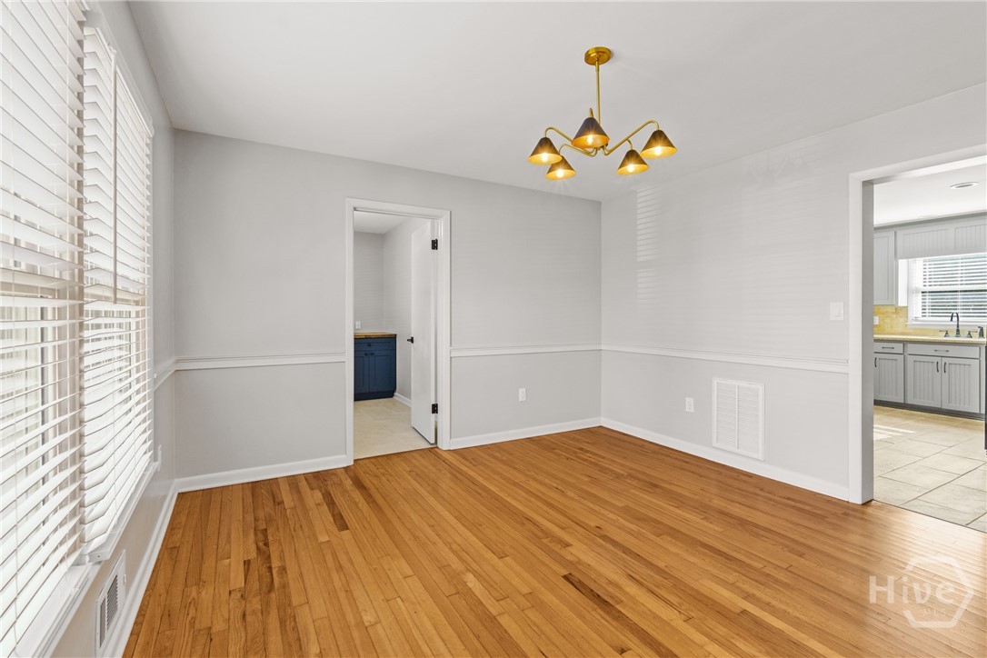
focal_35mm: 16
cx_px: 494
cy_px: 329
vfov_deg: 73.7
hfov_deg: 96.7
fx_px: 439
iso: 1250
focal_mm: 16
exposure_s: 1/13
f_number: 6.3
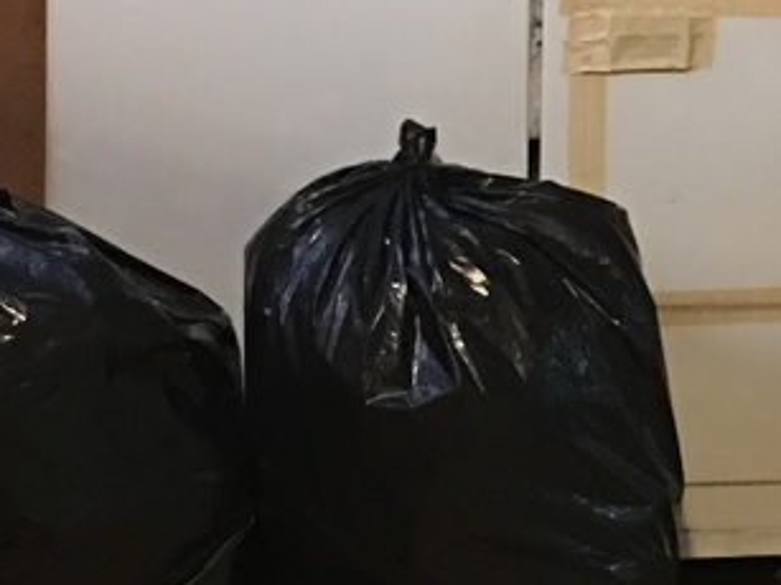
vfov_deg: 10.9
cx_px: 875
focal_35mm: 136
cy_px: 254
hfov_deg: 14.2
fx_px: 3067
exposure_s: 1/4
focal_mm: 4.15
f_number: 2.2
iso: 100
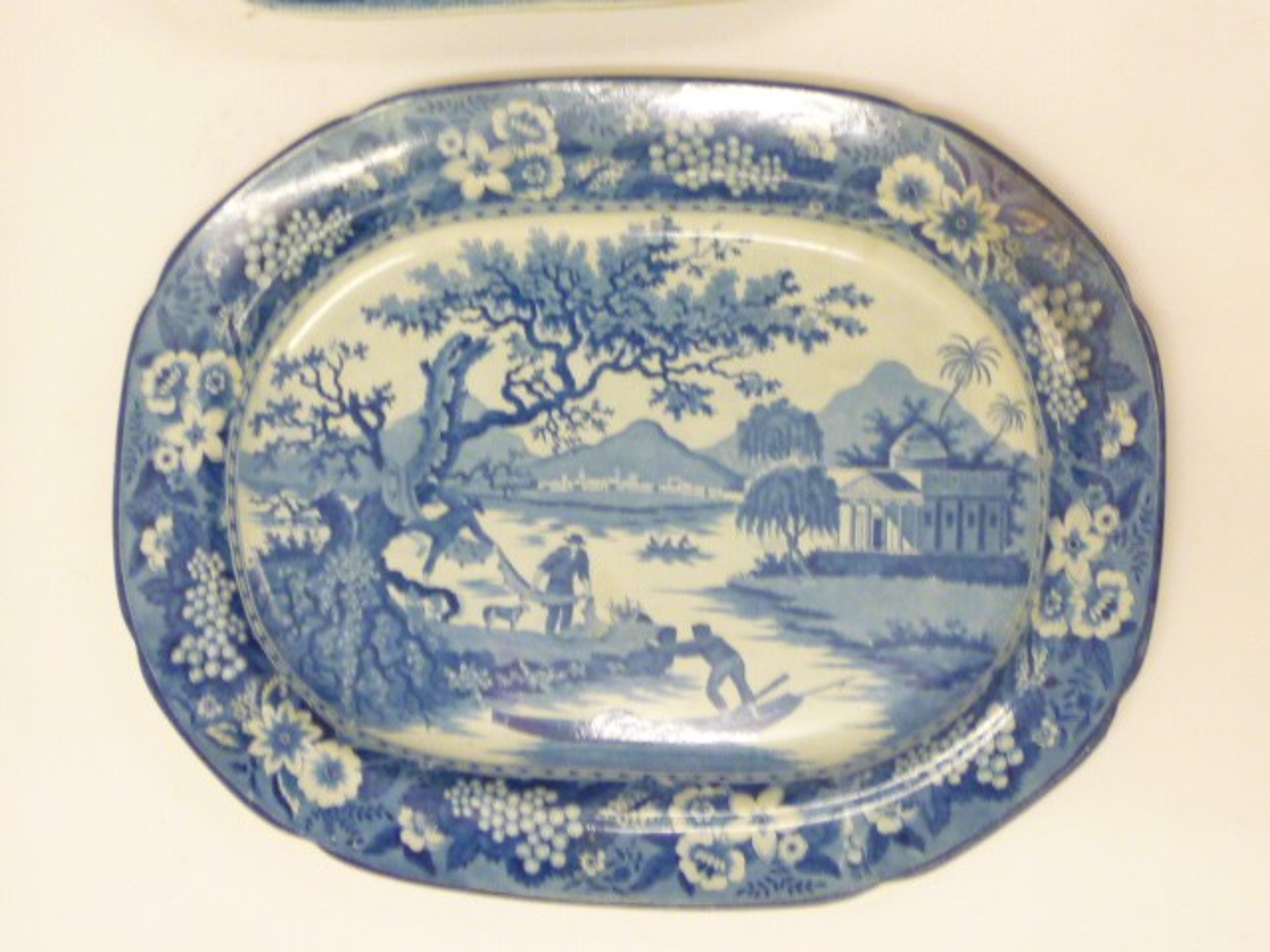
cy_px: 476
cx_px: 635
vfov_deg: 24.8
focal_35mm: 59
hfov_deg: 32.7
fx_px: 2165
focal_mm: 5.3
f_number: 3.3
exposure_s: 1/30
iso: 320
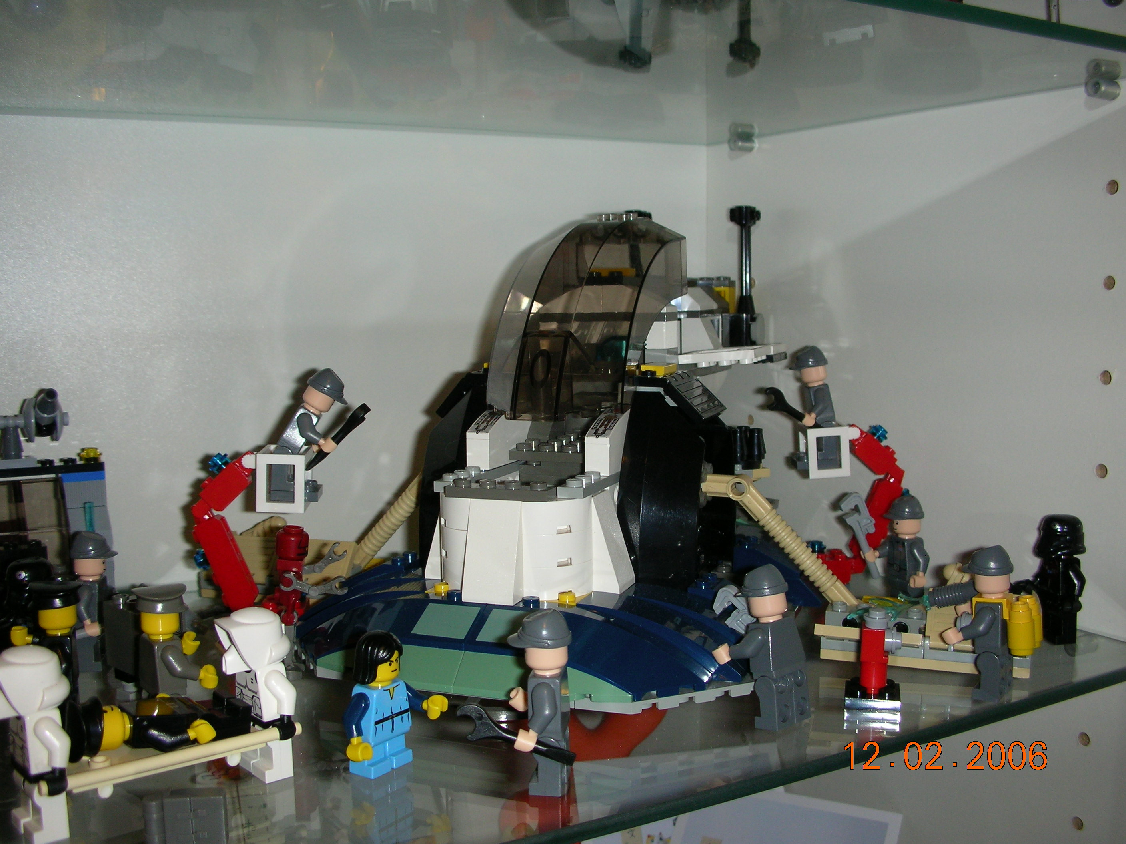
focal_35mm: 35
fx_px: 1138
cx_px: 563
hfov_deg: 52.6
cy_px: 422
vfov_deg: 40.7
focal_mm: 5.8
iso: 50
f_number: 3
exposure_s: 1/60.1
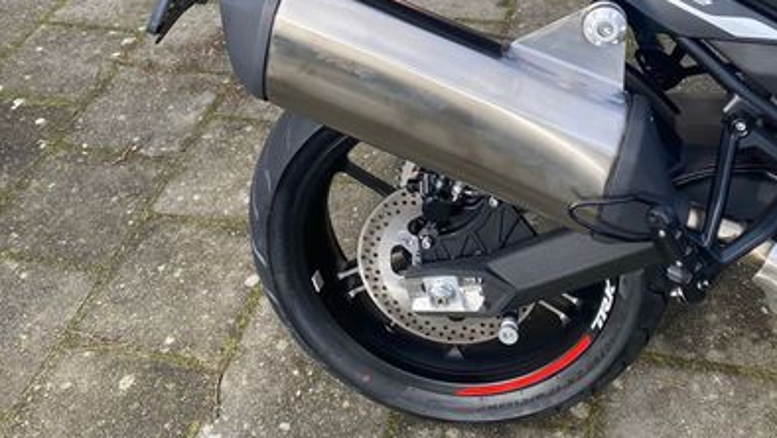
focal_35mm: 46
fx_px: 948
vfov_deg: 24.6
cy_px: -20
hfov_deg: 44.5
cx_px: 436
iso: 32
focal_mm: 4.25
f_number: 1.8
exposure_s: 1/711
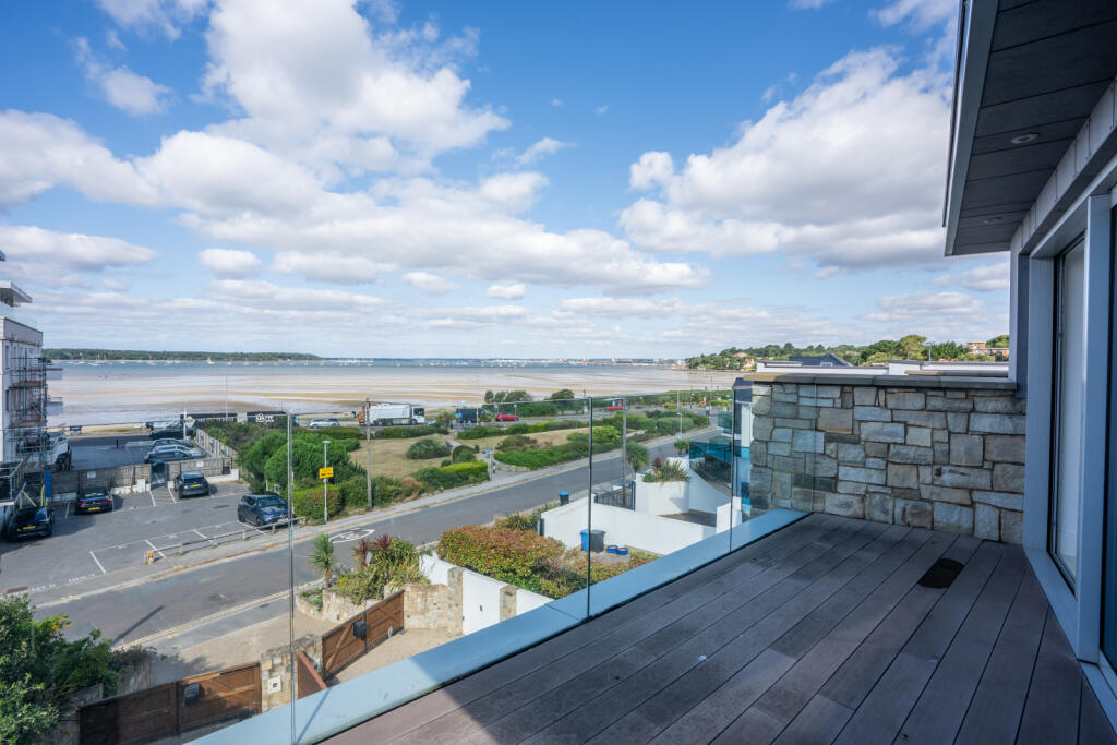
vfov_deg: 73.8
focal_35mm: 16
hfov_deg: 96.7
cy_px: 372
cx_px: 558
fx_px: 496
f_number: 11
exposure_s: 1/160
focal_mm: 16
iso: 200
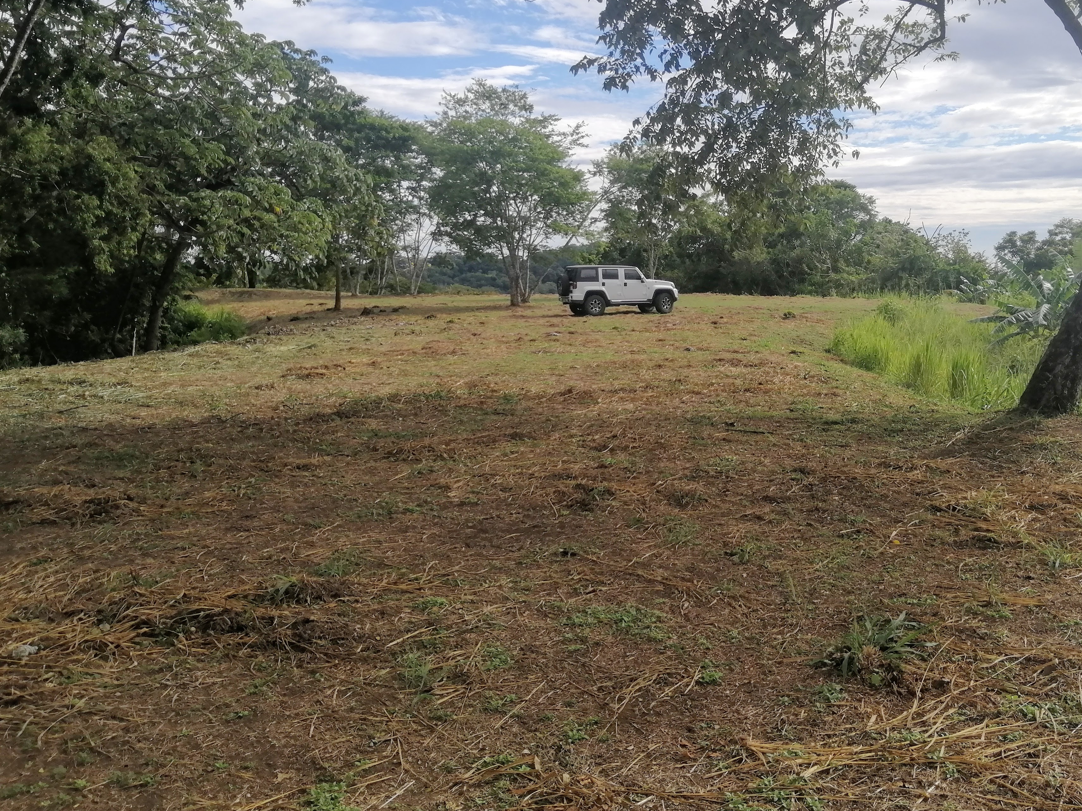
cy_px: 274
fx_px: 1094
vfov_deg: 40.2
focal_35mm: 35
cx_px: 688
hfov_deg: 52.0
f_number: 1.8
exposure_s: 1/1295
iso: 50
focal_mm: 3.95
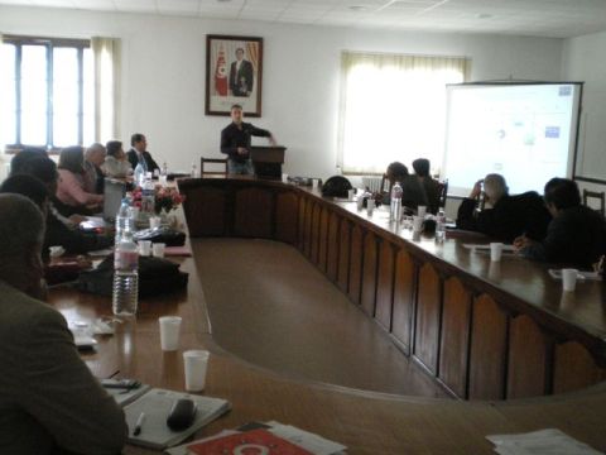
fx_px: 840
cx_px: 303
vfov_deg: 30.3
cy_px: 228
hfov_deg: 39.7
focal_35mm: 48
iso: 800
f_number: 3.7
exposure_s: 1/25
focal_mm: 8.4
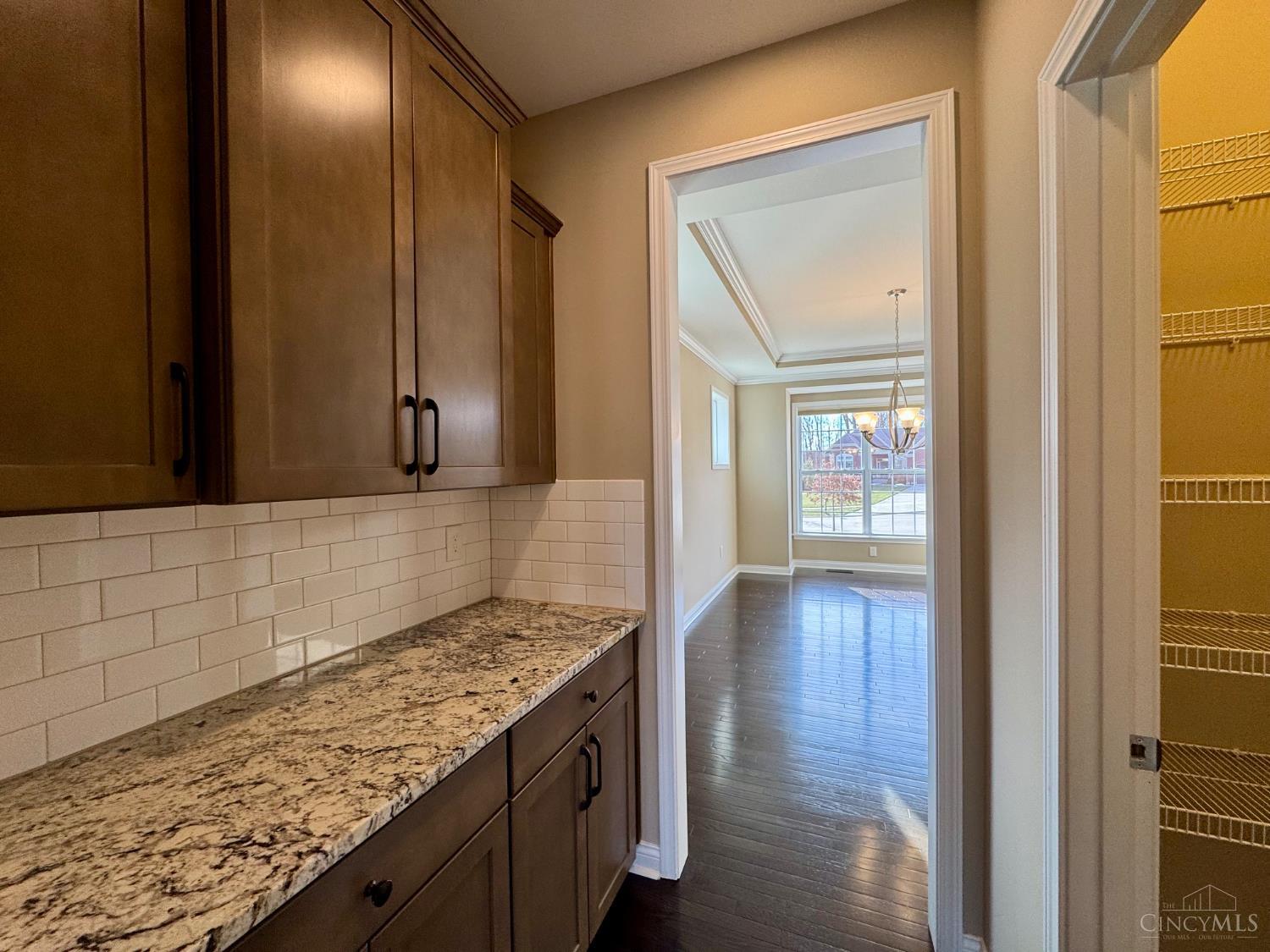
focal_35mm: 14
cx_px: 635
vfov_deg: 85.7
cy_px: 476
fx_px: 514
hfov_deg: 102.1
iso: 80
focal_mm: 2.22
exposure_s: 1/120
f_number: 2.2
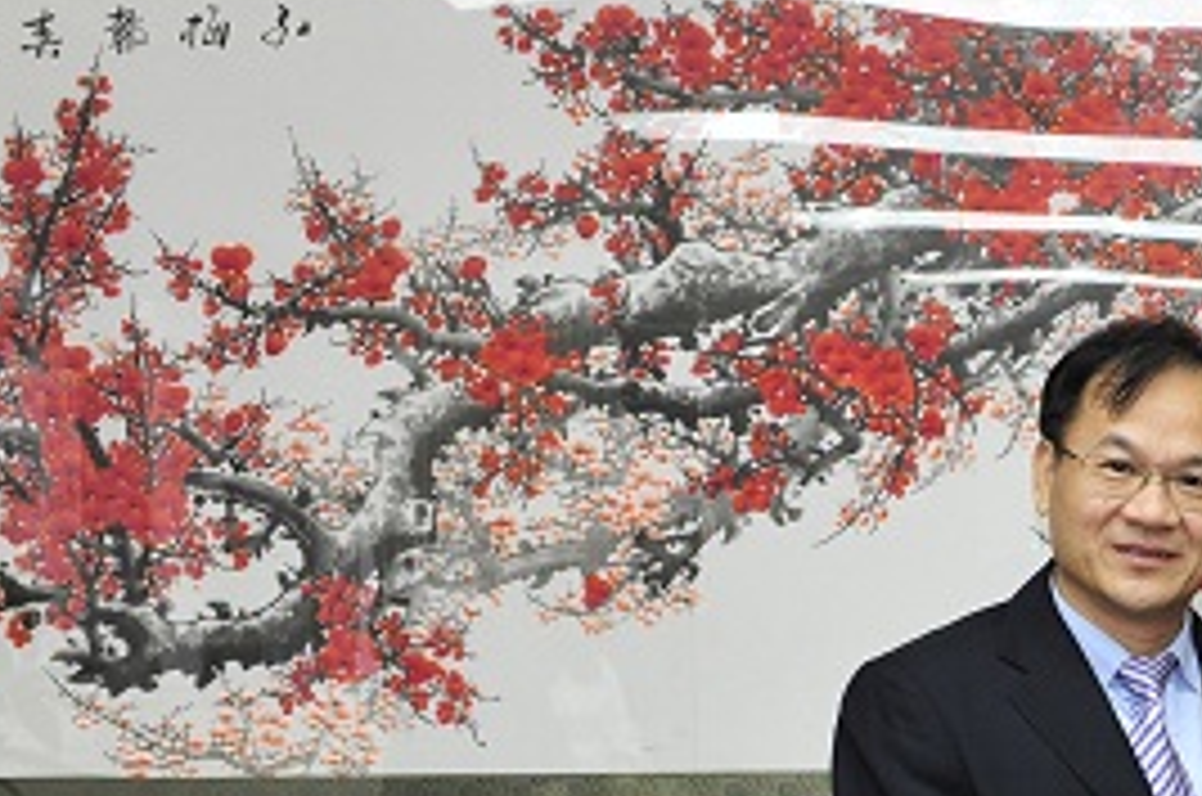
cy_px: 726
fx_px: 2700
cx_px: 1283
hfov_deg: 23.7
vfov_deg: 16.6
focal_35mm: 81
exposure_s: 1/80
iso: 1600
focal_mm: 36
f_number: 5
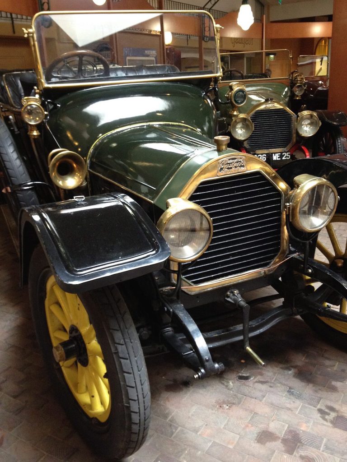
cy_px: 231
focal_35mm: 35
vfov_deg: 52.6
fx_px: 468
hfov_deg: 40.7
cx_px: 174
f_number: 2.4
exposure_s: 1/20
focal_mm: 4.28
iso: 200
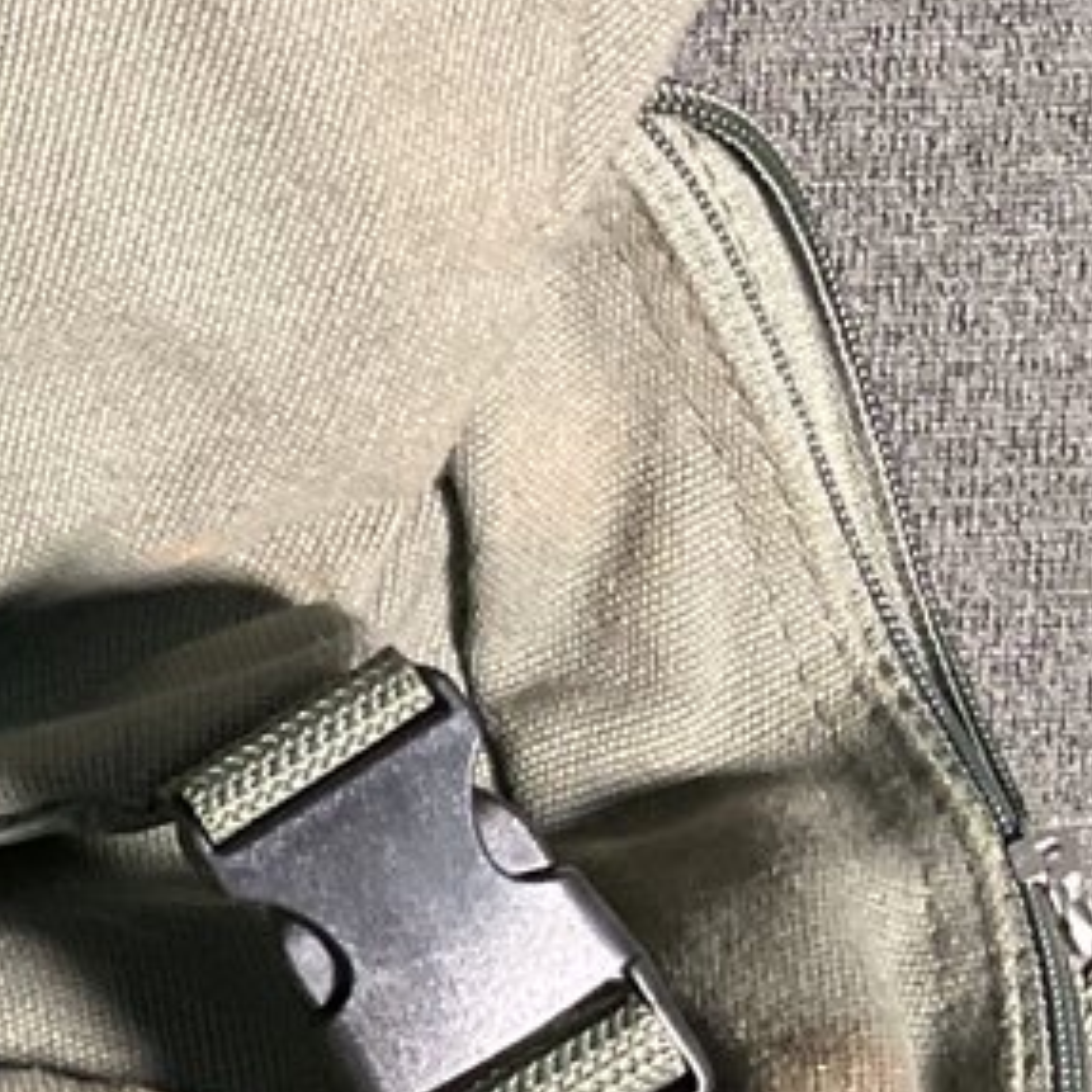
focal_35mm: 135
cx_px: -999
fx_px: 4818
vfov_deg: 12.6
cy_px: 1334
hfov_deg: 11.7
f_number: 1.8
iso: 125
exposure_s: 1/60
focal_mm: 3
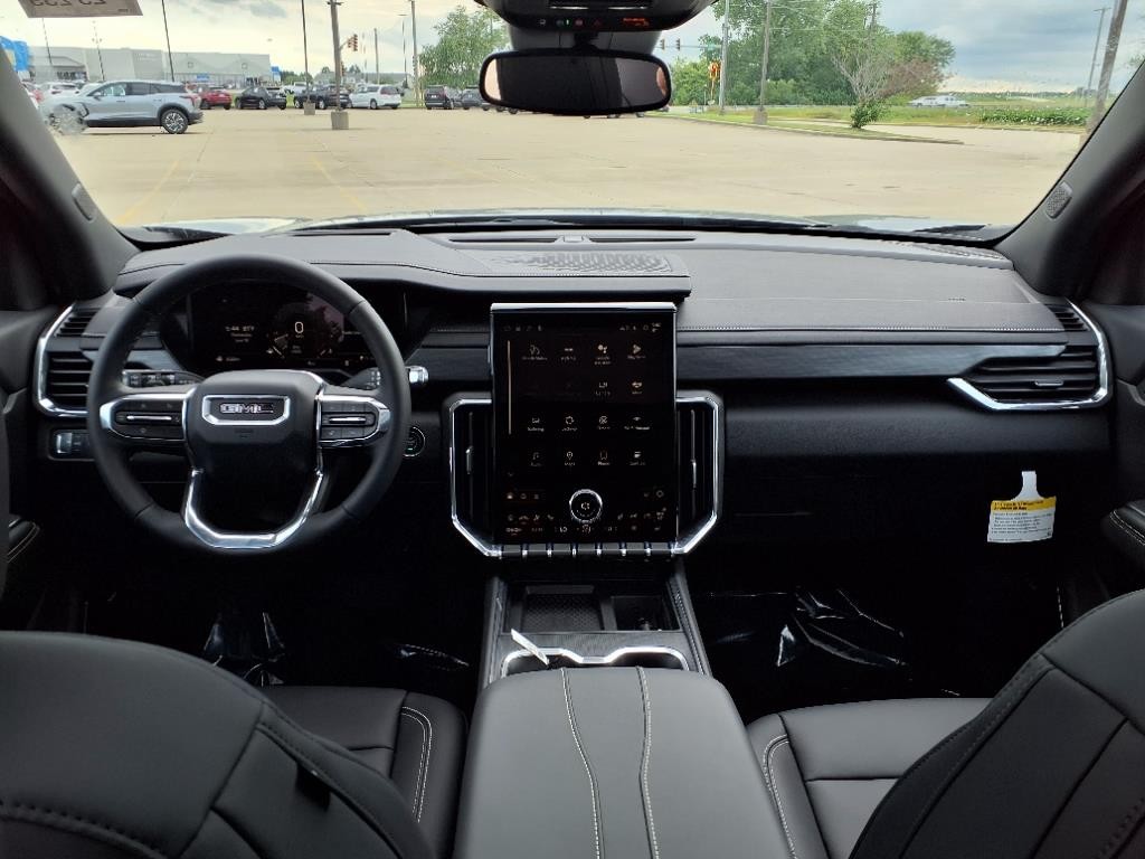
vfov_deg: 51.4
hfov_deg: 65.3
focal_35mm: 27
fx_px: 893
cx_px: 572
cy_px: 430
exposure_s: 1/244
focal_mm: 3.58
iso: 40
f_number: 1.9
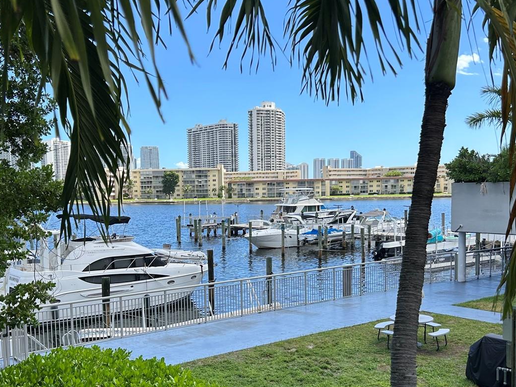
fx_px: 596
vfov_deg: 35.7
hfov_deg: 46.7
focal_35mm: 40
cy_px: 245
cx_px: 234
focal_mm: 5.7
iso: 50
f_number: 1.5
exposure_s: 1/2208
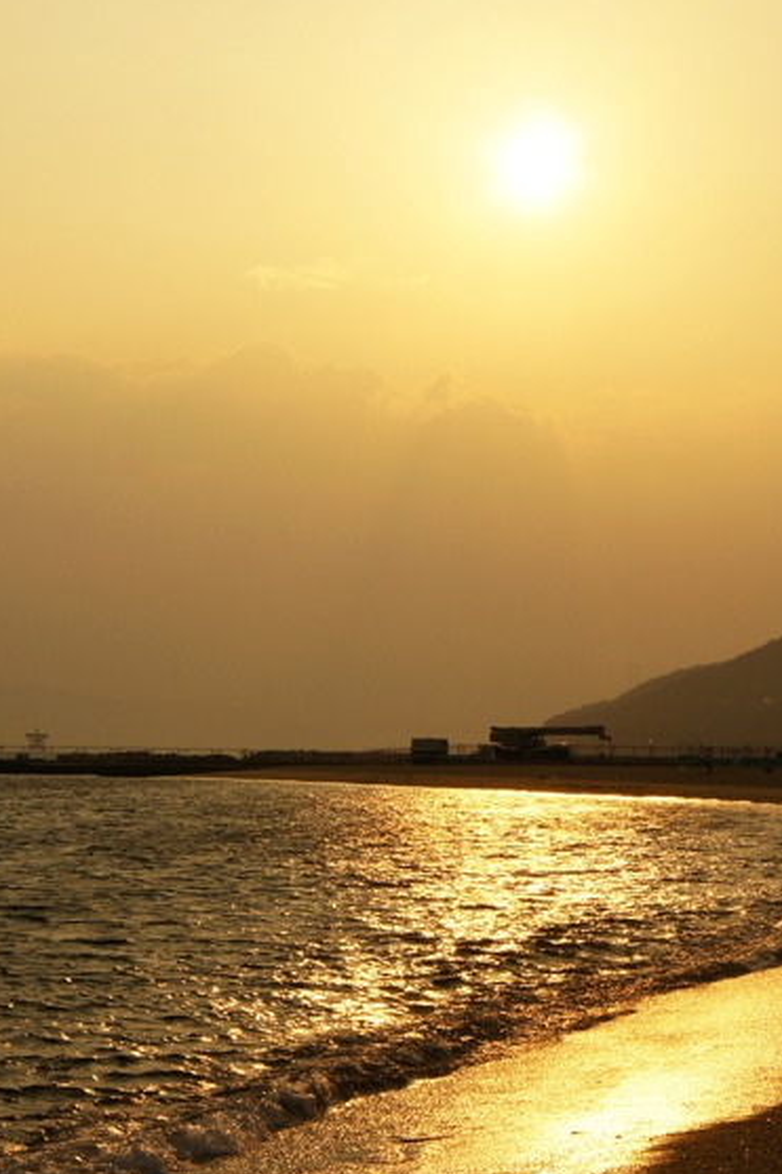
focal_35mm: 91
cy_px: 503
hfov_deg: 15.0
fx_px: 2964
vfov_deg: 22.4
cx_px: 295
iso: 200
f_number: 13
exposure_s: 1/500
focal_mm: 33
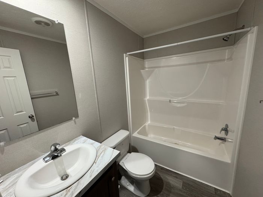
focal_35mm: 14
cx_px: 132
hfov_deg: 102.1
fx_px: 106
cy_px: 98
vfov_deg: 85.7
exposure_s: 1/60
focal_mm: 2.22
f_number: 2.2
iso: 250
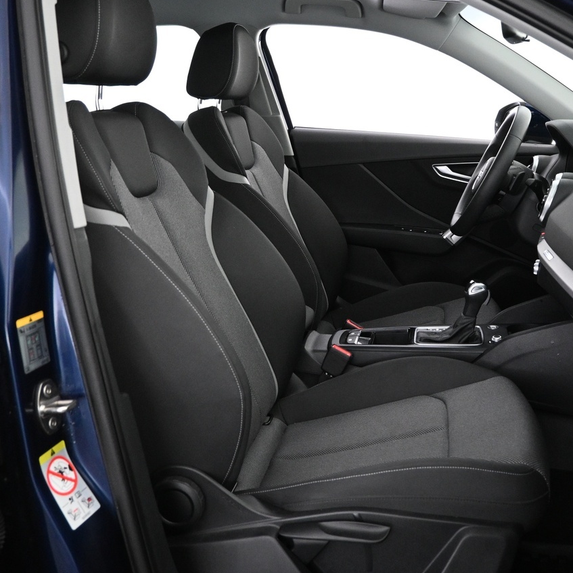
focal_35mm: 39
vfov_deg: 42.8
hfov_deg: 42.6
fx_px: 730
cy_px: 253
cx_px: 348
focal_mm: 16
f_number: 3.5
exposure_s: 1/30
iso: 1600
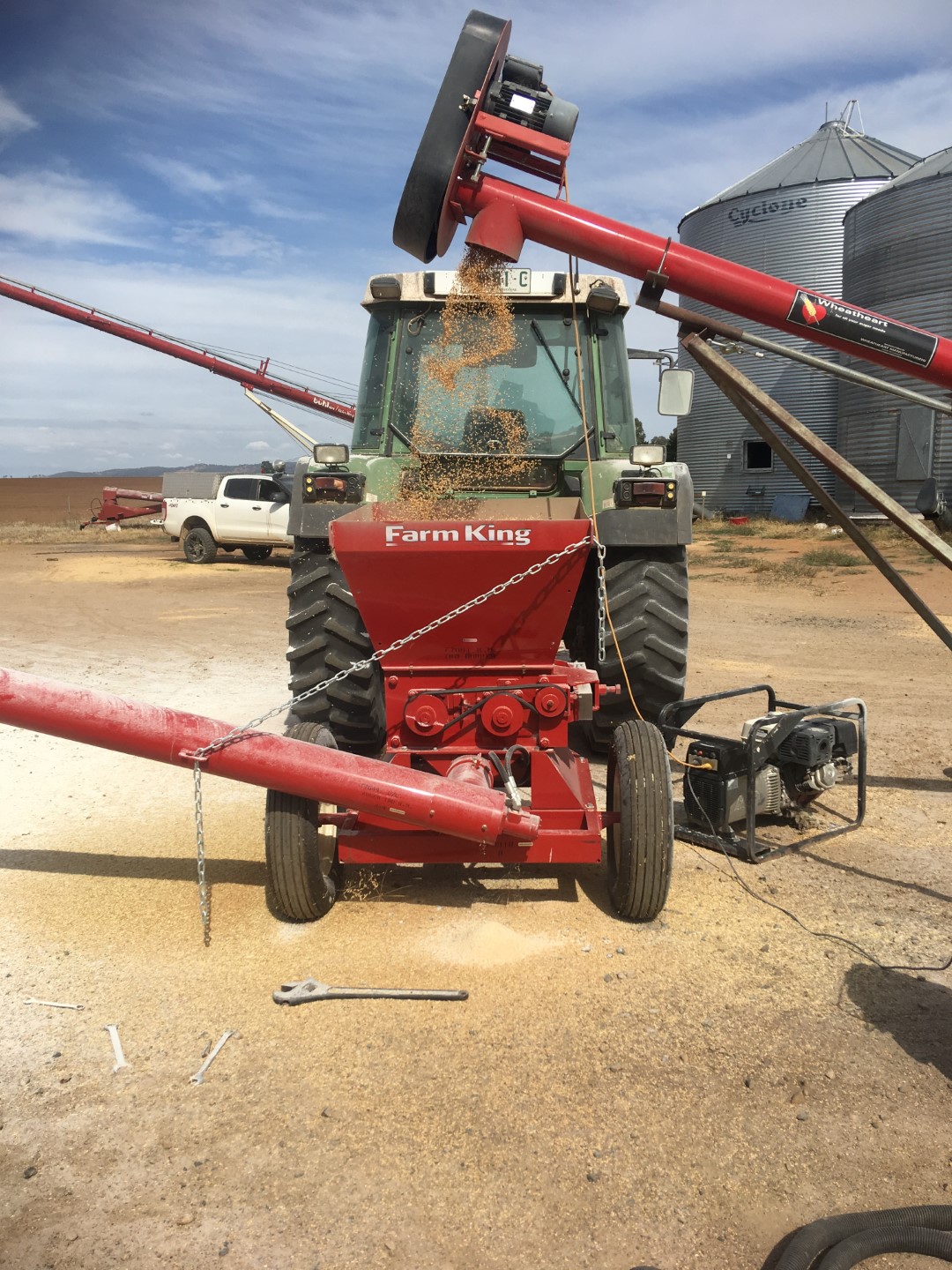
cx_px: 476
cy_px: 635
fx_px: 1063
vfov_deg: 61.7
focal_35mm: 29
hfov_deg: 48.2
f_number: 2.2
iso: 25
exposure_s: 1/2198
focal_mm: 4.15
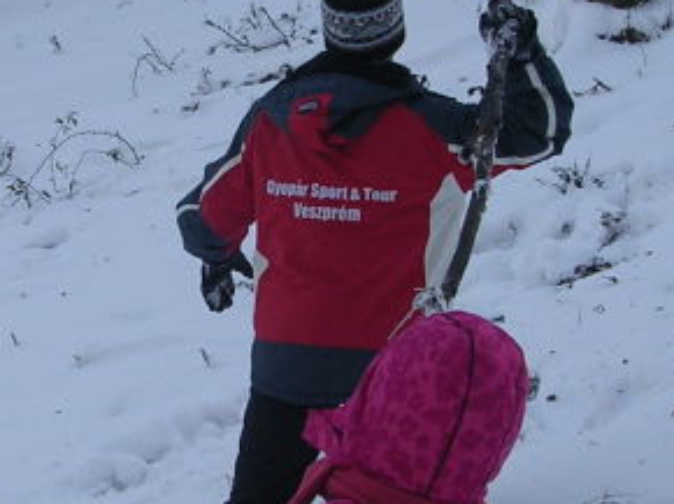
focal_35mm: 105
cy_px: 255
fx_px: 2043
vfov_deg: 14.1
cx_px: 202
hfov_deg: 18.7
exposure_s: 1/478
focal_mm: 5.8
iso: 50
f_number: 2.8
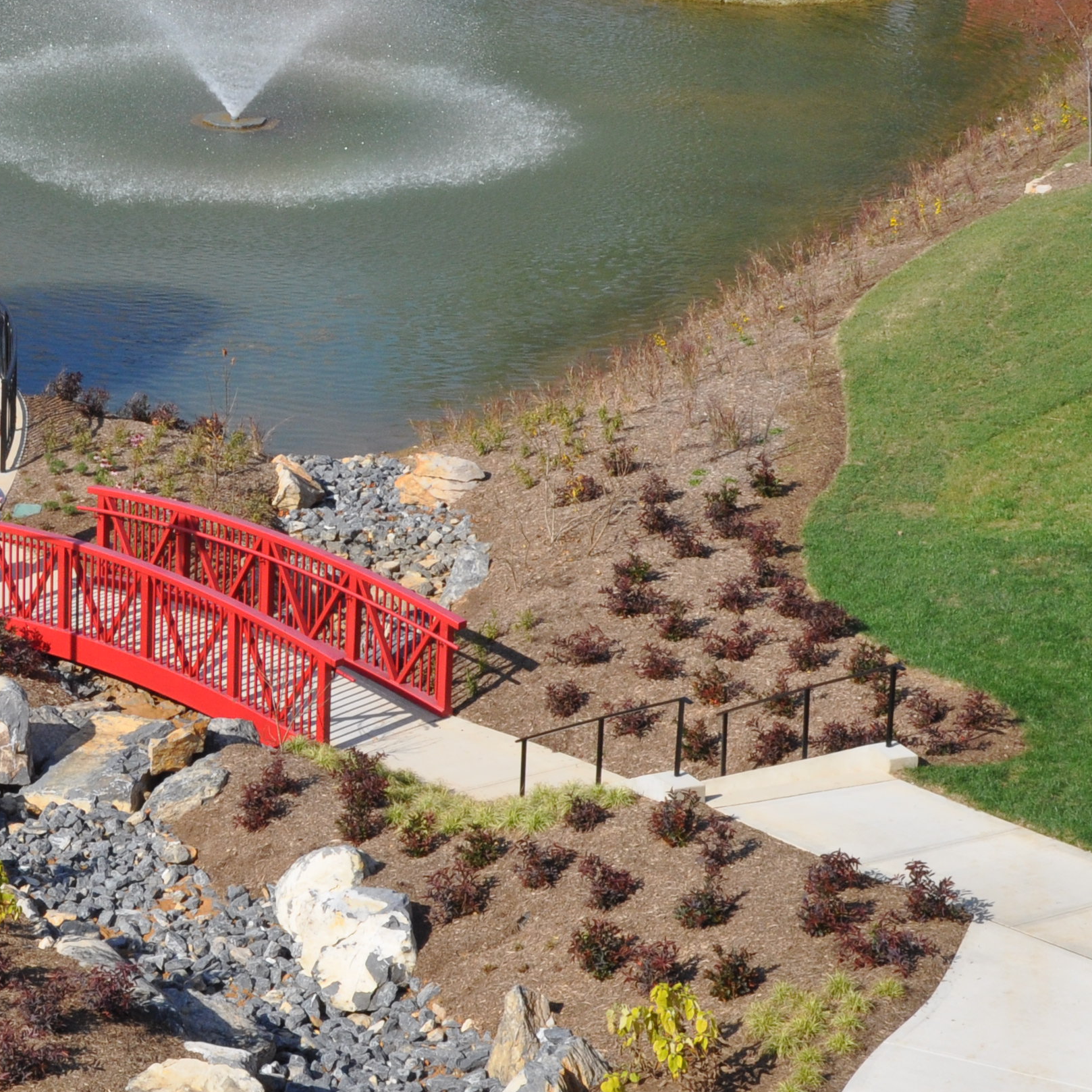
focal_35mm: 135
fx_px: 4818
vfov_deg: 12.9
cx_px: -21
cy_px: 462
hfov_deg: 12.8
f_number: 16
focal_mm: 40
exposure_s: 1/250
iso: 400
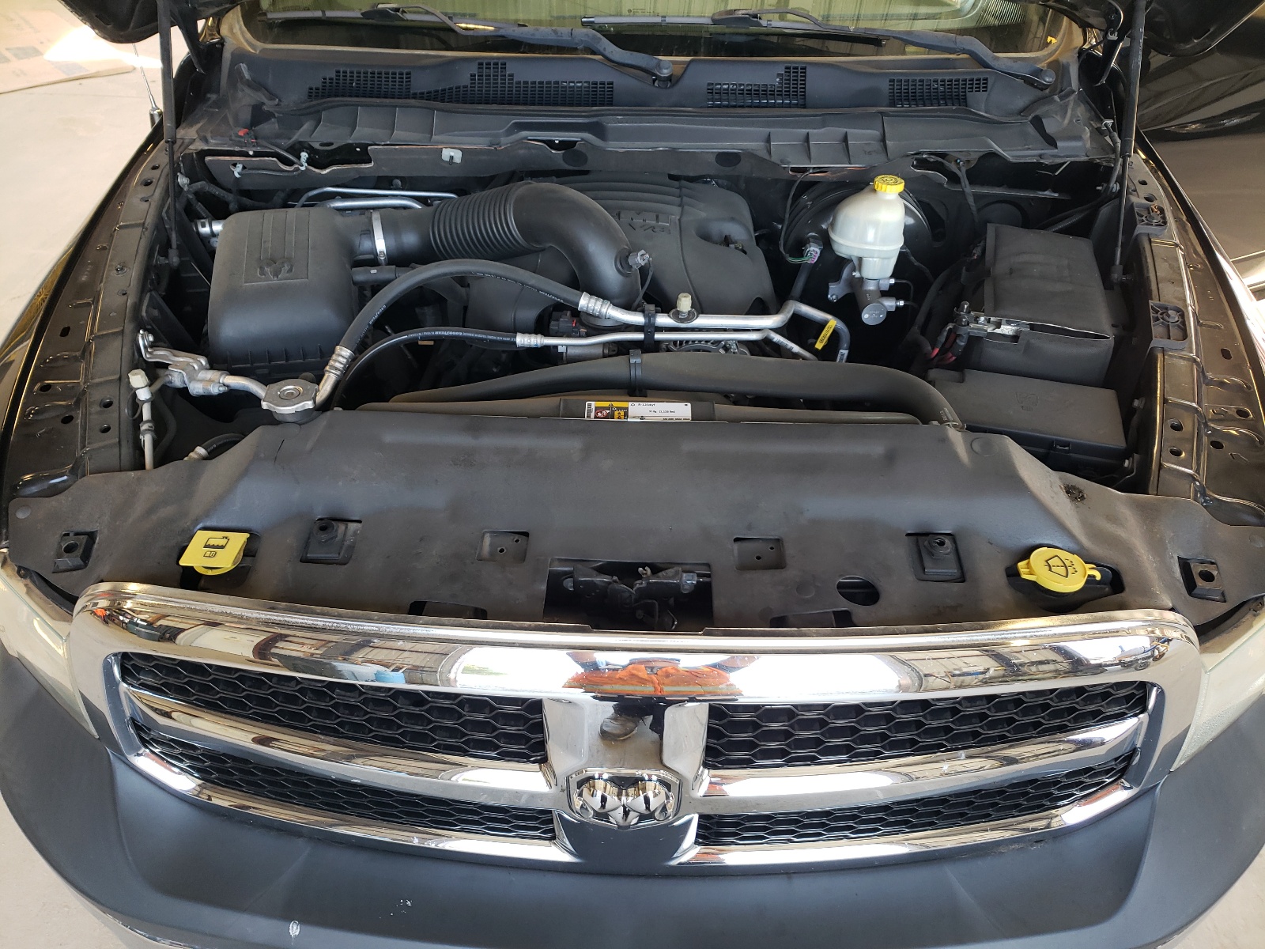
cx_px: 632
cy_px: 474
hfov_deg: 67.3
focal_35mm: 26
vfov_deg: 53.1
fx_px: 950
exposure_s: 1/60.2
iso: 59
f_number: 1.5
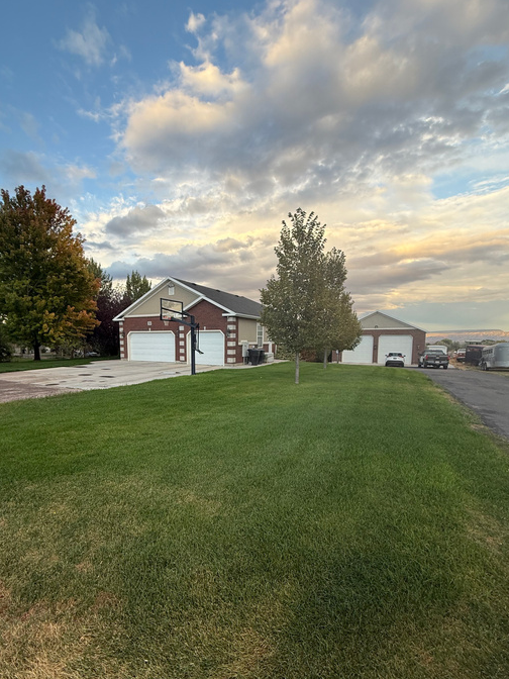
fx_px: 314
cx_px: 222
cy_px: 376
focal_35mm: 16
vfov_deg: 94.1
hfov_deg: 77.7
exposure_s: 1/178
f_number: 2.2
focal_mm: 2.22
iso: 50
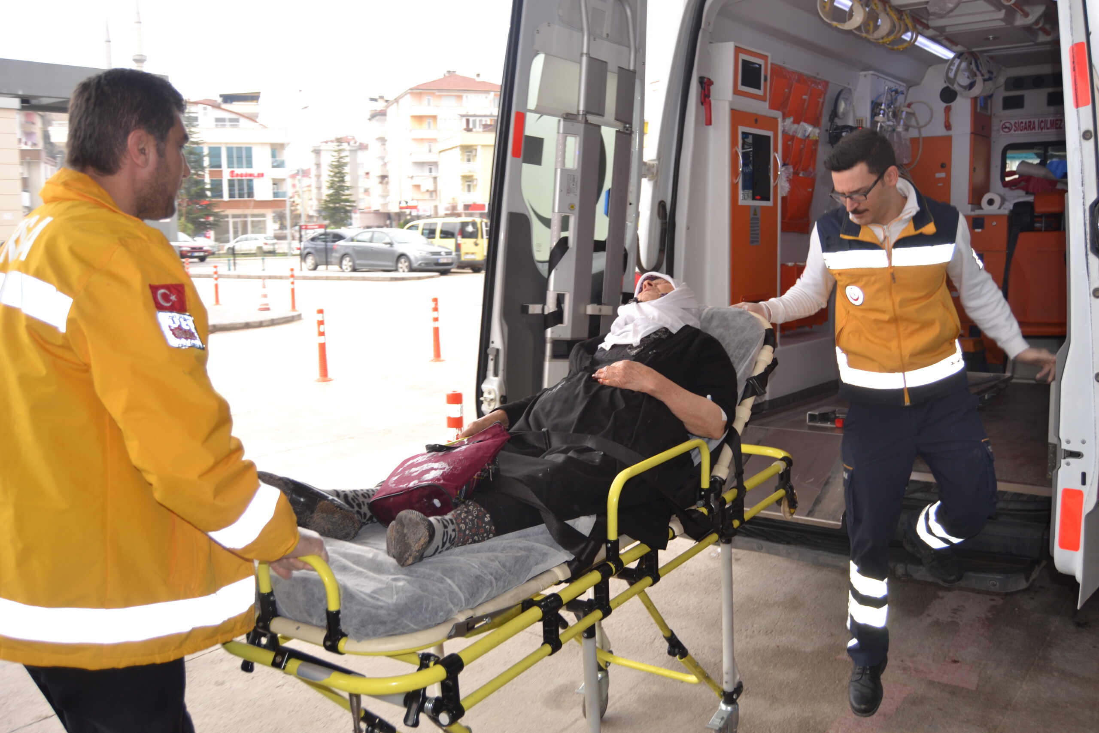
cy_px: 366
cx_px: 550
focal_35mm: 34
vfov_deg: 38.4
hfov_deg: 55.1
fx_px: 1053
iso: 110
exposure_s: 1/125
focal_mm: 23
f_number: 4
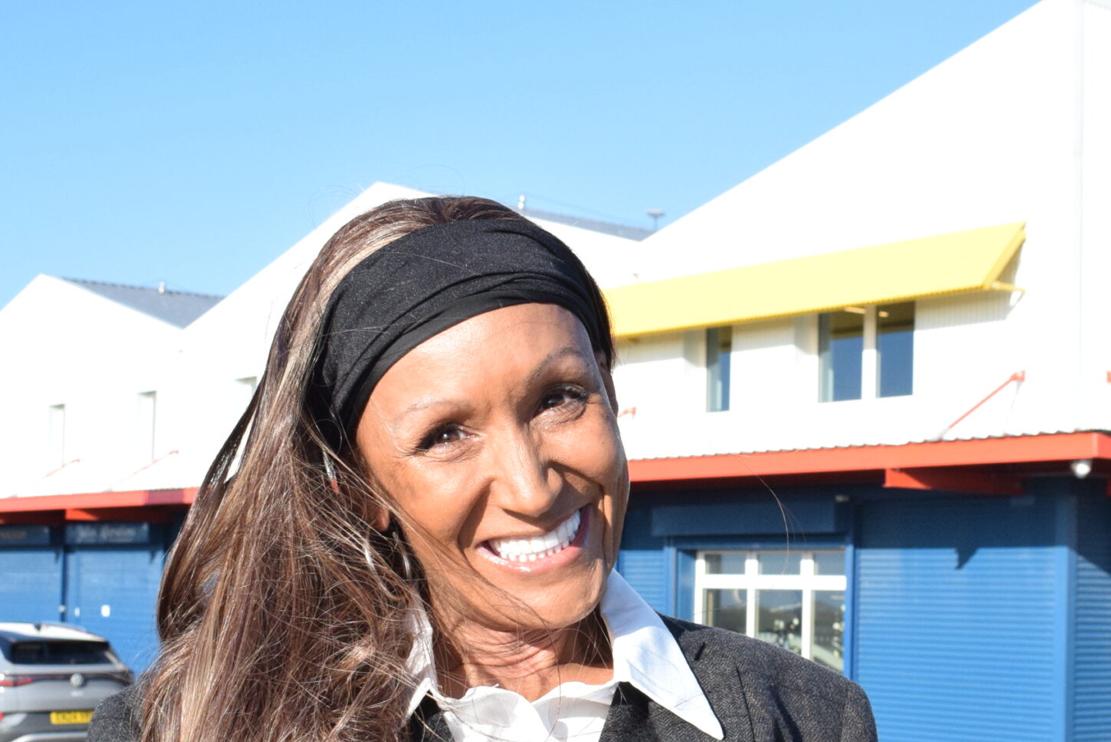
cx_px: 813
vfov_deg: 21.2
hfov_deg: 30.9
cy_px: 520
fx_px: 1976
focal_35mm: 64
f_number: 8
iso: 1600
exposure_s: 1/2000
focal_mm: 24
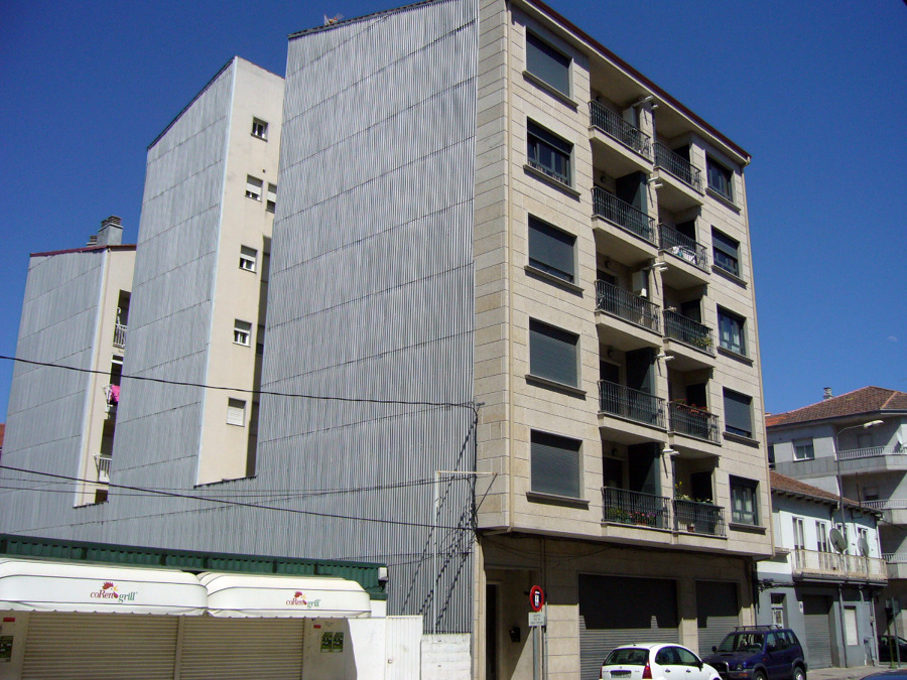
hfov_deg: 52.6
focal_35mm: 35
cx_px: 454
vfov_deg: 40.7
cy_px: 340
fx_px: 917
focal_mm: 5.8
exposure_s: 1/1000
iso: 100
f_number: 5.6
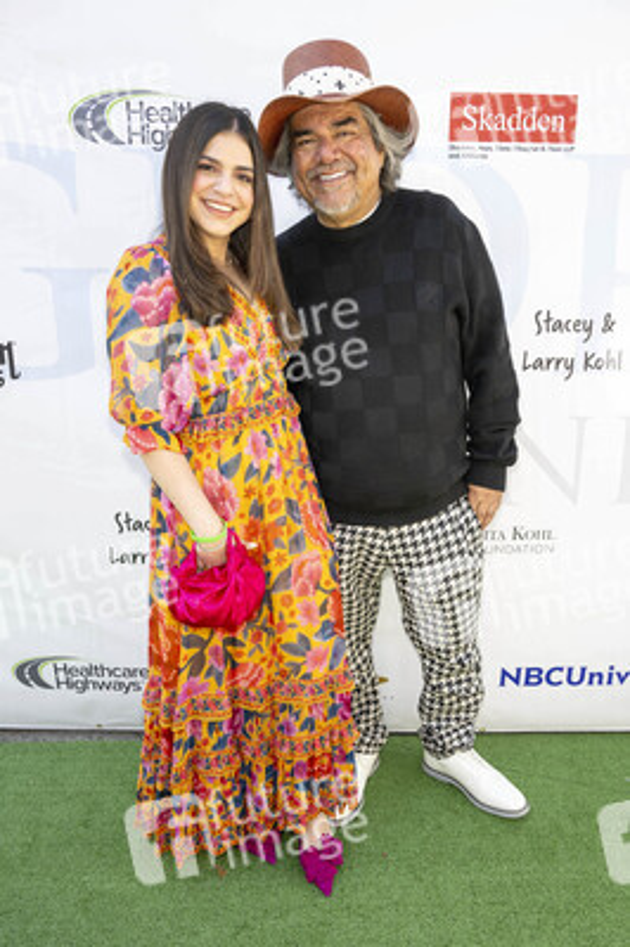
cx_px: 315
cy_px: 474
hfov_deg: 53.1
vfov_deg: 73.8
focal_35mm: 24
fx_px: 631
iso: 400
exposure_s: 1/200
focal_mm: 24
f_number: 5.6
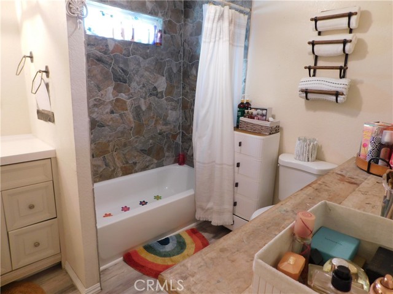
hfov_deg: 73.9
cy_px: 147
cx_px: 196
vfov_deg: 58.9
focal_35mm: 23
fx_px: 261
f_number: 3
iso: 180
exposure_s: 1/30
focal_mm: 4
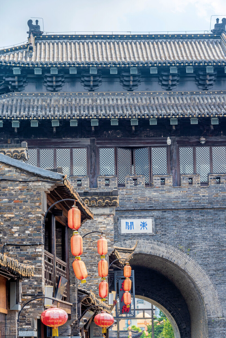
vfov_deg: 16.4
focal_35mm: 125
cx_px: 113
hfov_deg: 11.0
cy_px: 169
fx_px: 1176
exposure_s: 1/80
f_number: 8
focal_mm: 125
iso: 100
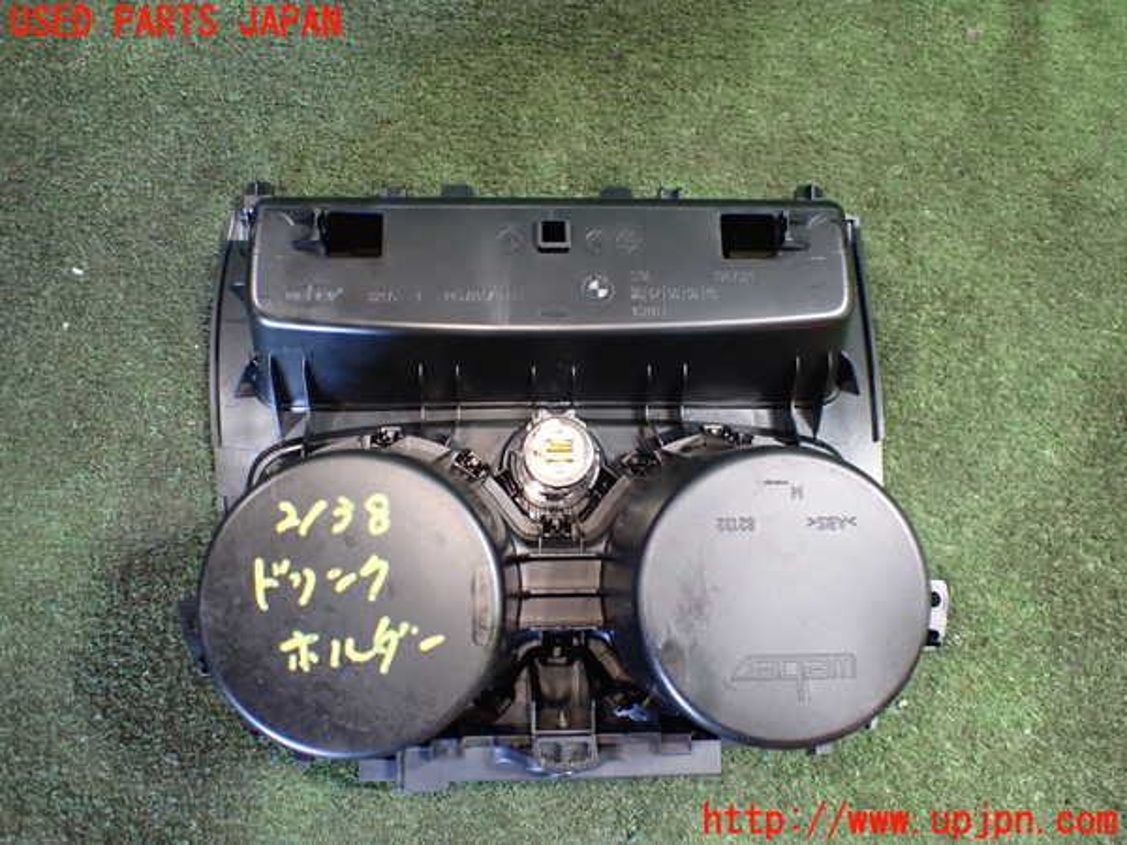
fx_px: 977
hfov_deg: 60.0
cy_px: 422
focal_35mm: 30
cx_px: 564
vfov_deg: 46.8
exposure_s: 1/50
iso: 800
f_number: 2.3
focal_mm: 5.4
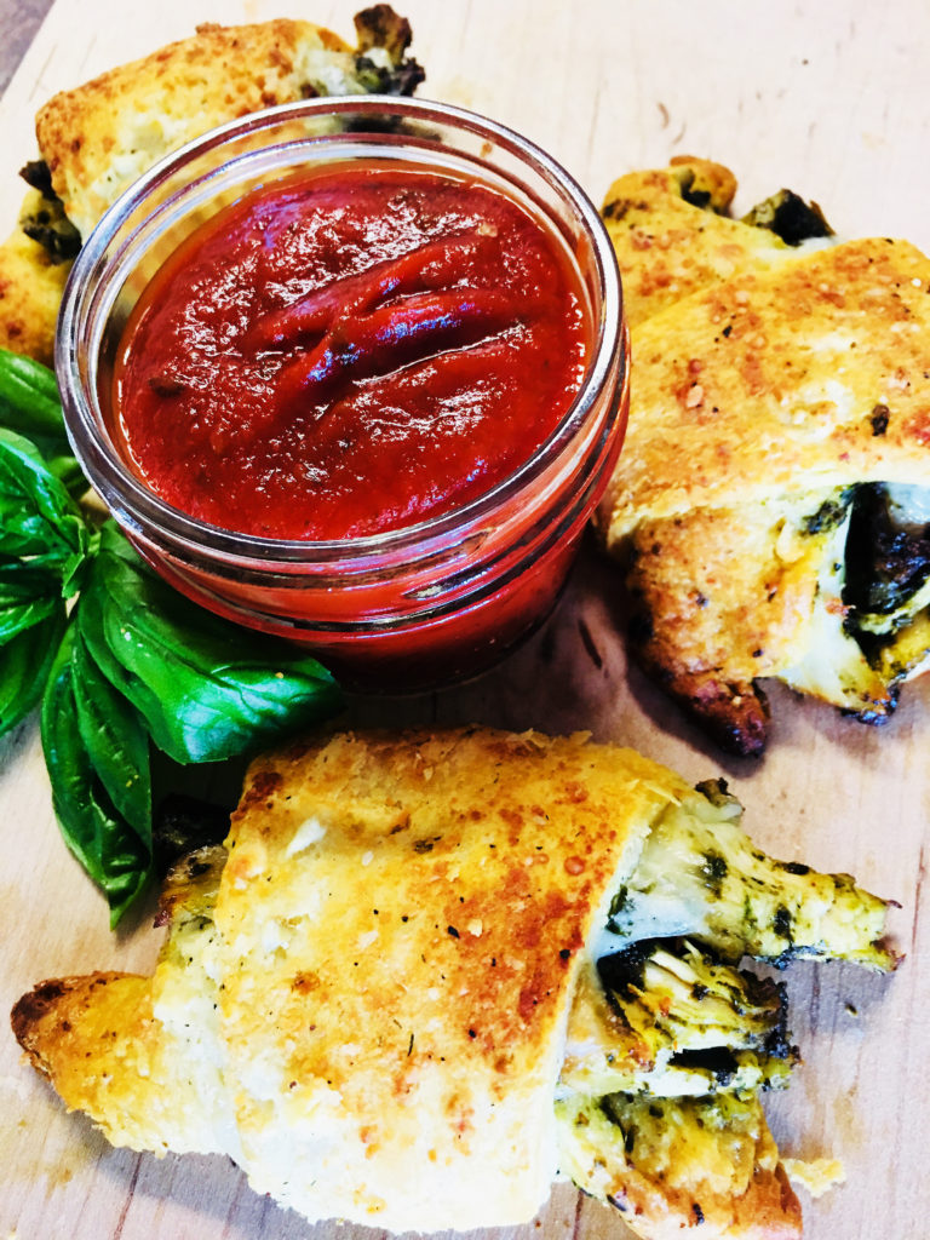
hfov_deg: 48.2
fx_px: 1039
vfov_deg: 61.7
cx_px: 465
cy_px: 620
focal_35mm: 29
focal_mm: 4.15
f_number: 2.2
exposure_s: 1/15
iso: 64
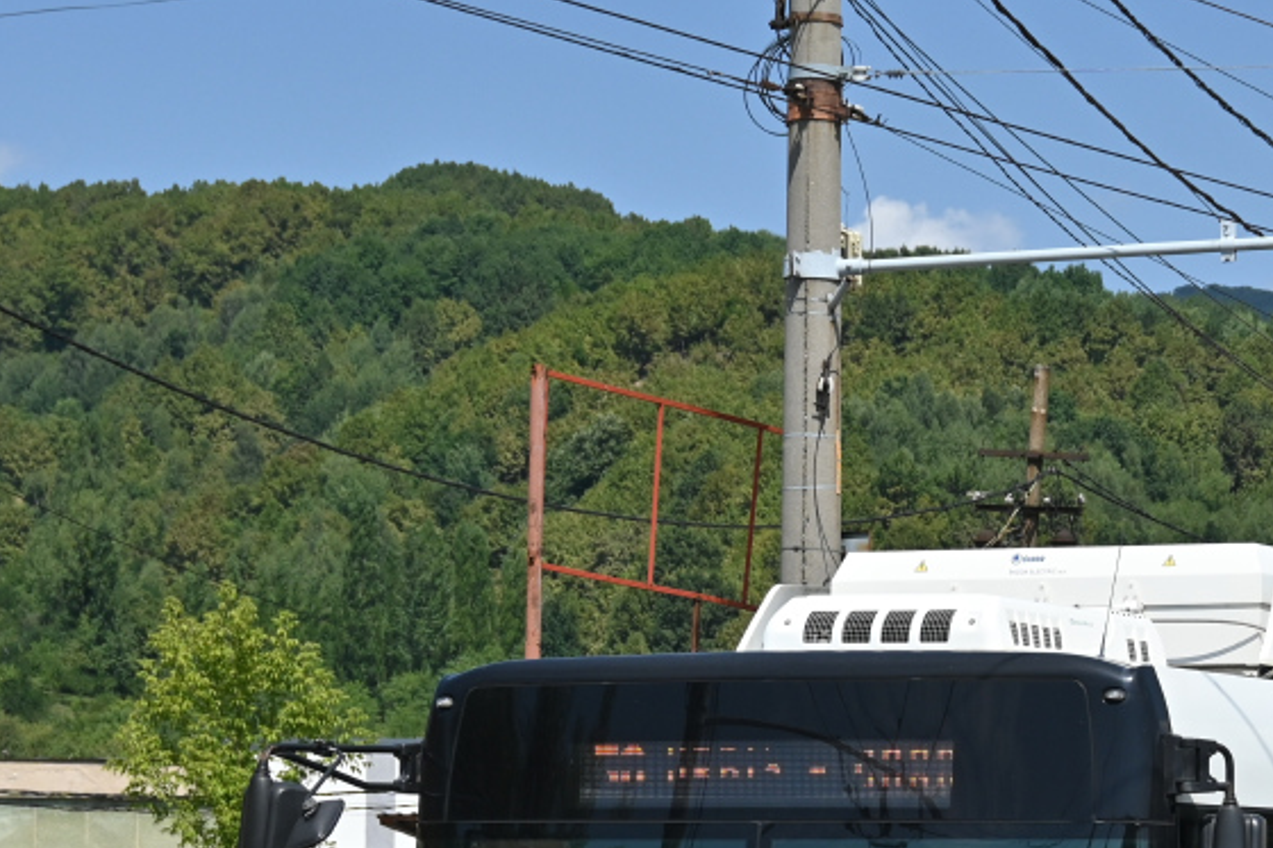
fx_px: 4772
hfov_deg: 15.0
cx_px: 1198
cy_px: 864
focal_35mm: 135
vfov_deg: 10.1
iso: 160
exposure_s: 1/1250
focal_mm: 42
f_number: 6.3
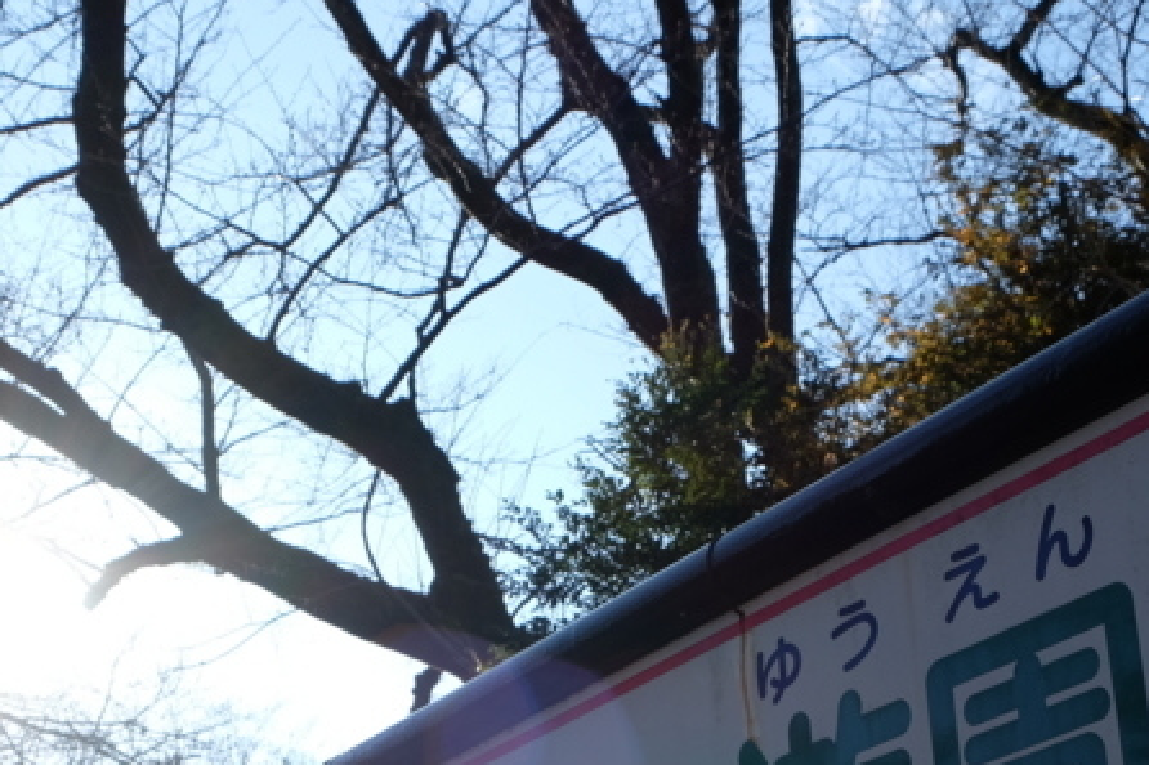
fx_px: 1978
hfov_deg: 32.3
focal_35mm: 62
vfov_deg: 21.2
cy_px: 741
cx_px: 453
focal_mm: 18
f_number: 8
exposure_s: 1/320
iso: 250
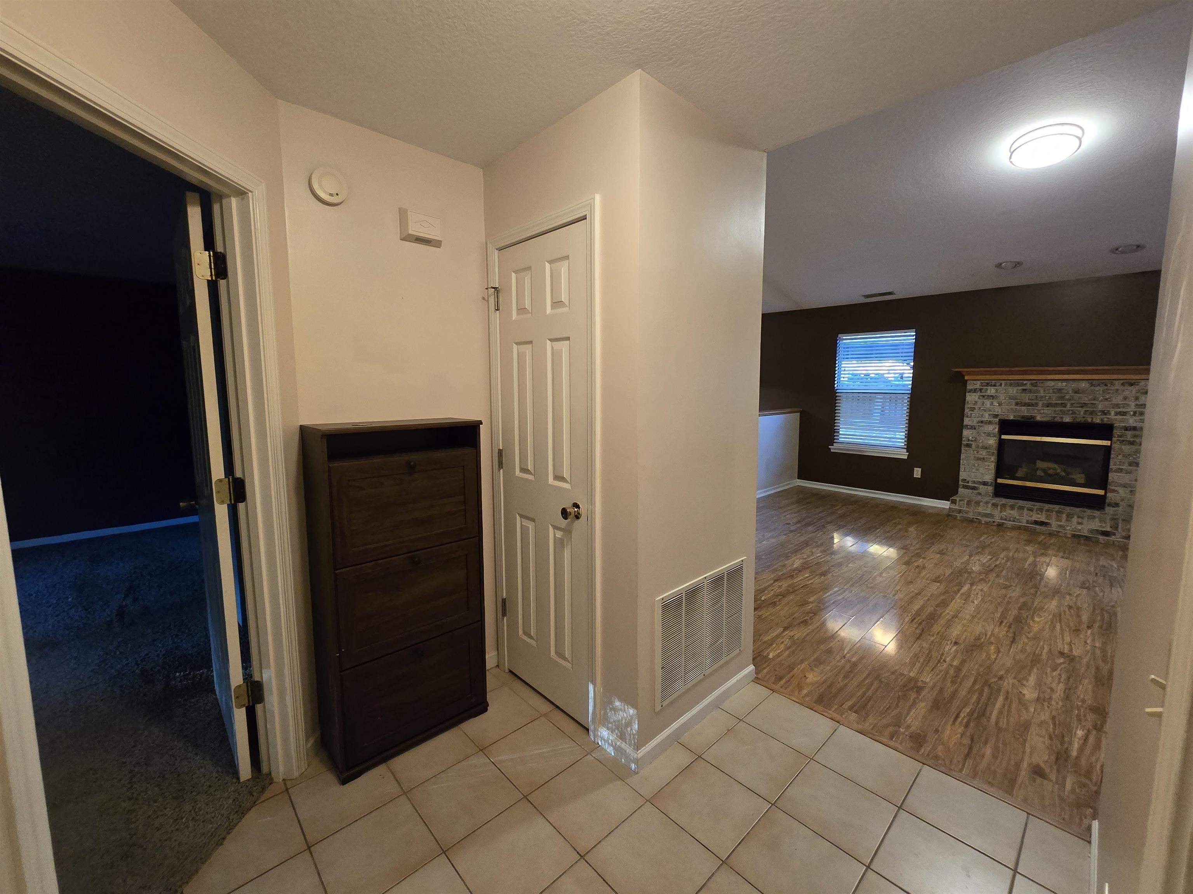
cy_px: 447
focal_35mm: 13
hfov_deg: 106.2
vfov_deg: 89.9
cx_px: 596
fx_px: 448
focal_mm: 2.2
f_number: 2.2
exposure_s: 1/60
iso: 800
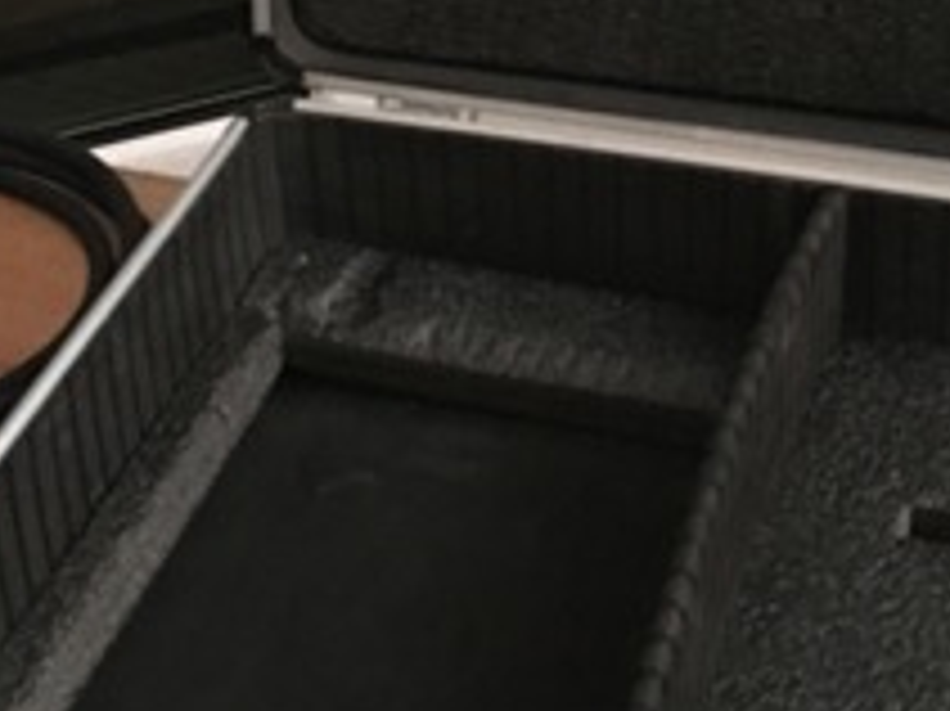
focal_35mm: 88
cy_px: 126
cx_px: 662
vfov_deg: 16.6
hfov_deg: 22.1
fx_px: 2414
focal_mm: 4.15
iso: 200
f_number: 2.2
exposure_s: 1/4
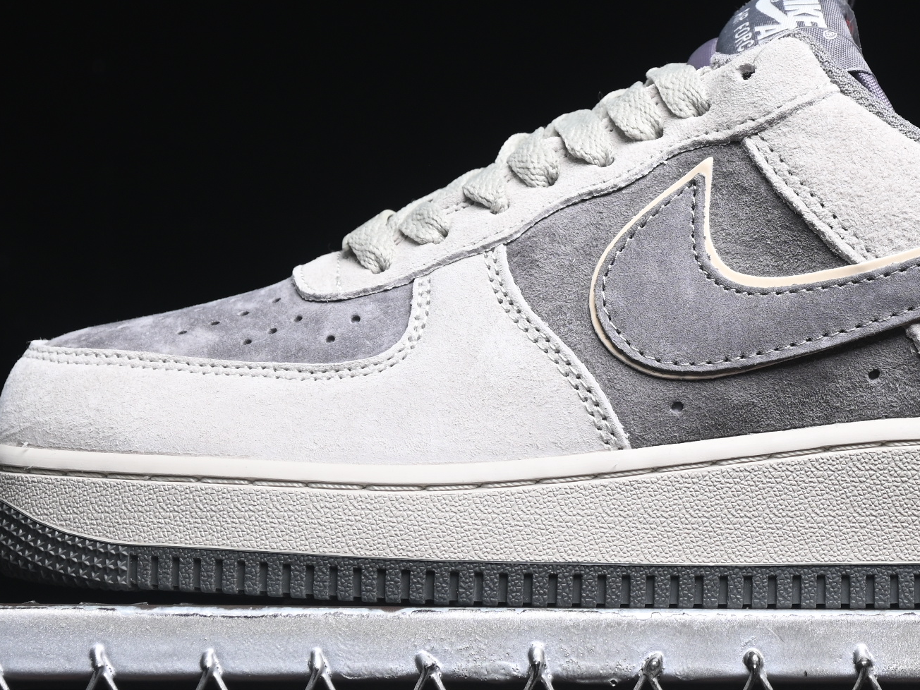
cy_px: 201
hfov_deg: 12.8
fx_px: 4093
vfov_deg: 9.6
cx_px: 682
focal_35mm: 154
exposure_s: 1/60
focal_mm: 50
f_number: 6.3
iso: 160
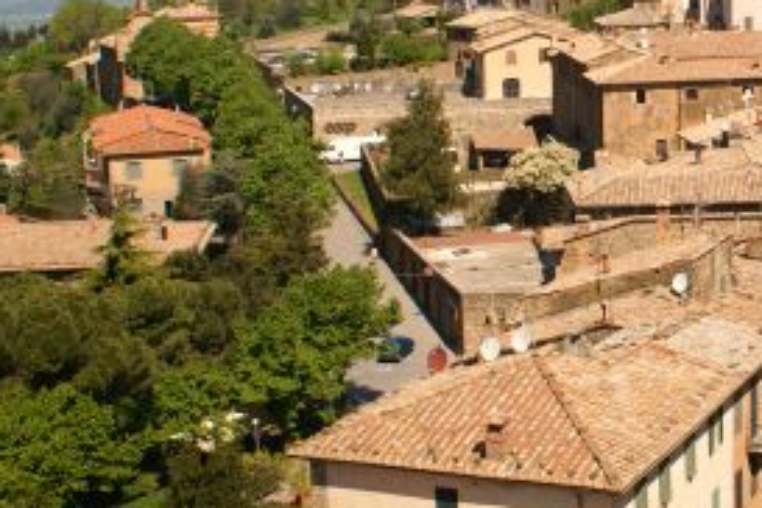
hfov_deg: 25.1
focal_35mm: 79
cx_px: 645
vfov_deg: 17.3
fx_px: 1672
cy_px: 191
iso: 100
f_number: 10
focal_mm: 24
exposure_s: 1/100
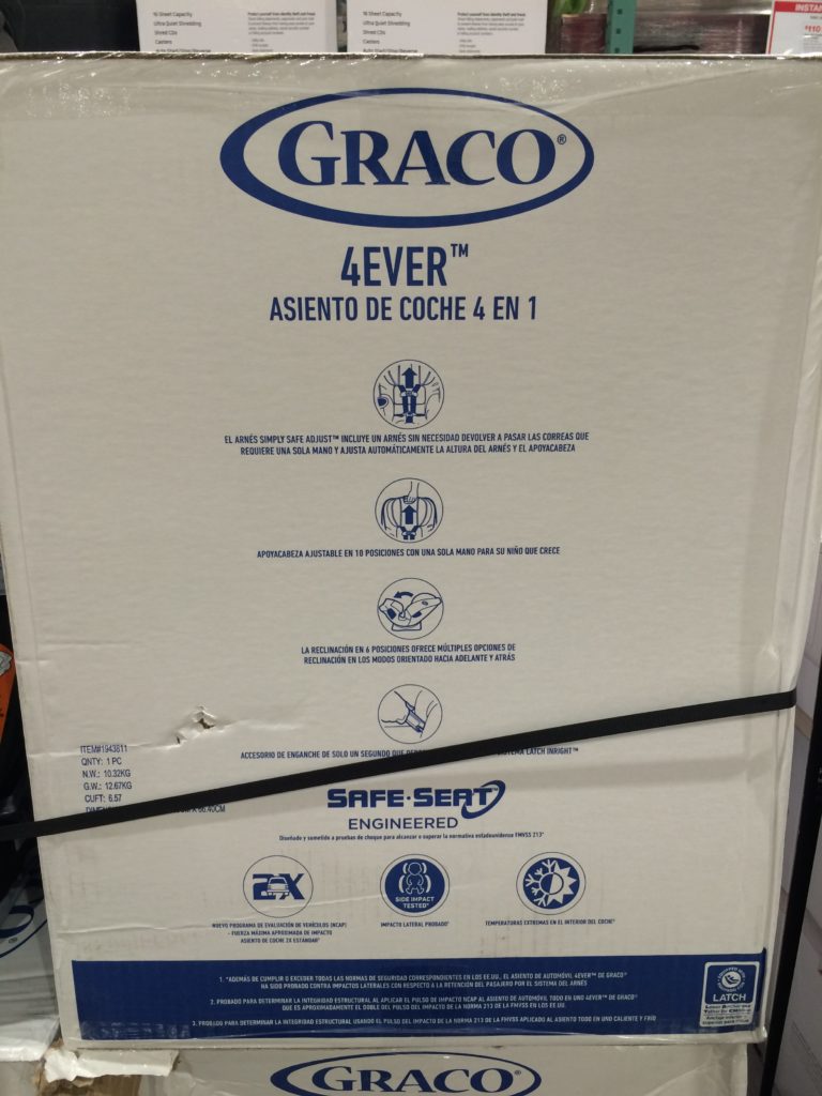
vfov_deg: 61.7
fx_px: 918
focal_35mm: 29
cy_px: 548
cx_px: 411
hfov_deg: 48.2
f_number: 2.2
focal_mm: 4.15
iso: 80
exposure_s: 1/30
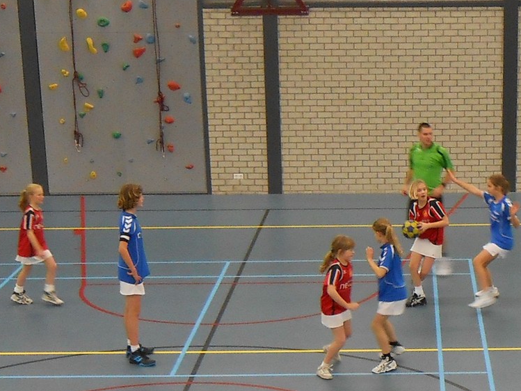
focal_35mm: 41
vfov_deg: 34.9
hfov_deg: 45.8
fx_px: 617
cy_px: 246
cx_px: 268
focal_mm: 5.3
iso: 250
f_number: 3.8
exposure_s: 1/30
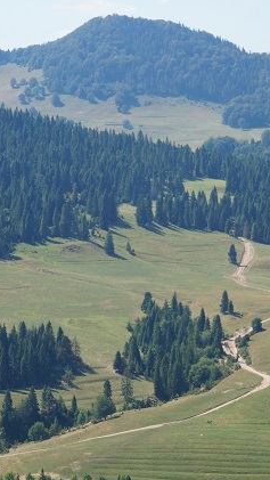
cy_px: 240
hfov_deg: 6.8
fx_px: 2264
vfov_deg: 12.1
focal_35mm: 178
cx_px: 171
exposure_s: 1/125
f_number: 5.6
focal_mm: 75
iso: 125
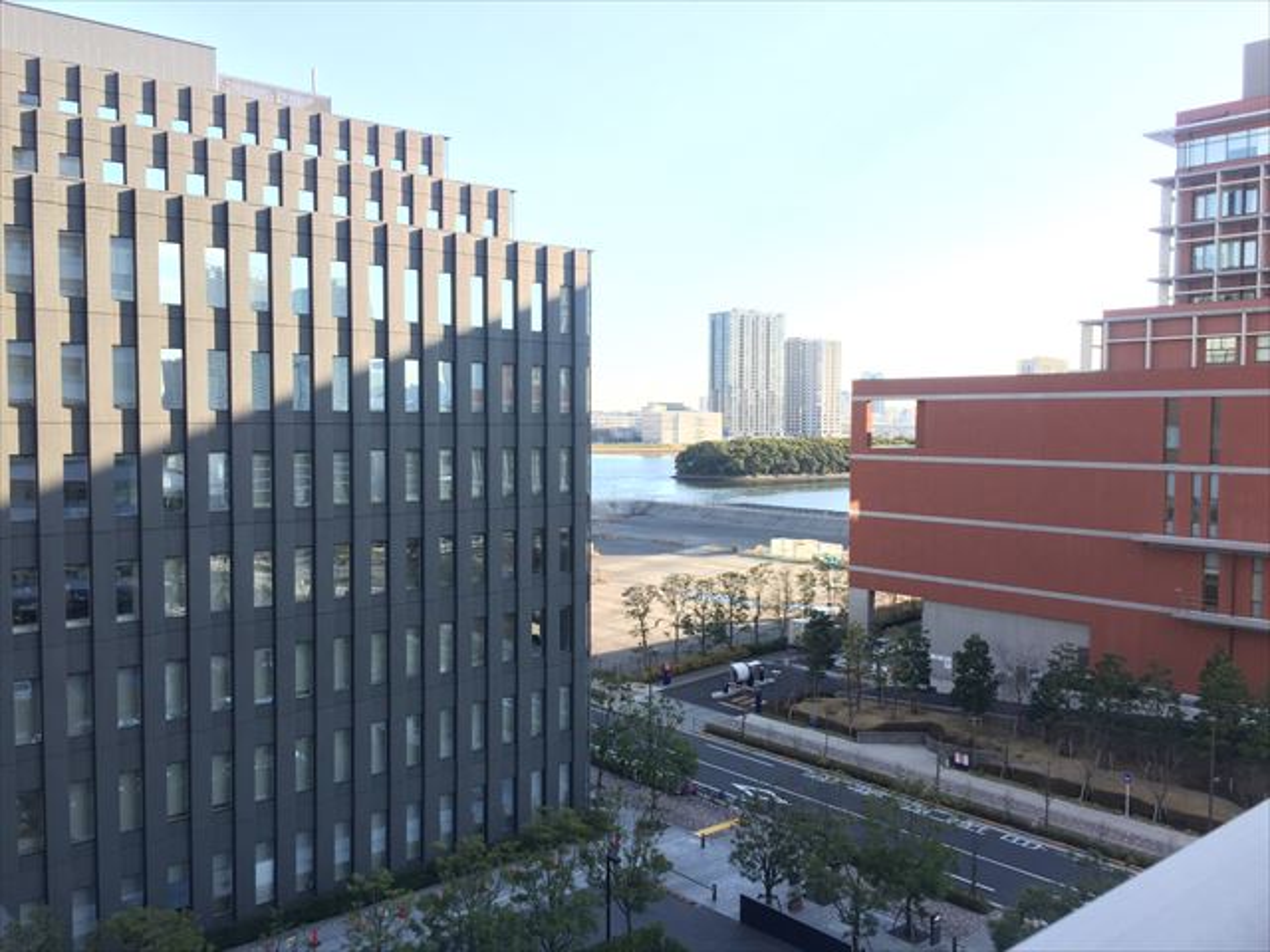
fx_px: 1064
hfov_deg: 61.7
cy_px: 476
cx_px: 635
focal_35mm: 29
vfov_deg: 48.2
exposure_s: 1/211
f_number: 2.2
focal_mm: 4.15
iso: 32
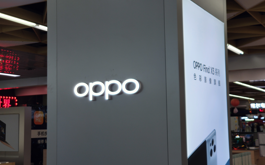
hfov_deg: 36.9
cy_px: 88
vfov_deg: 23.5
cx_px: 133
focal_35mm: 55
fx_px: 397
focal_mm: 6.22
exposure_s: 1/100
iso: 112
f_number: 2.2
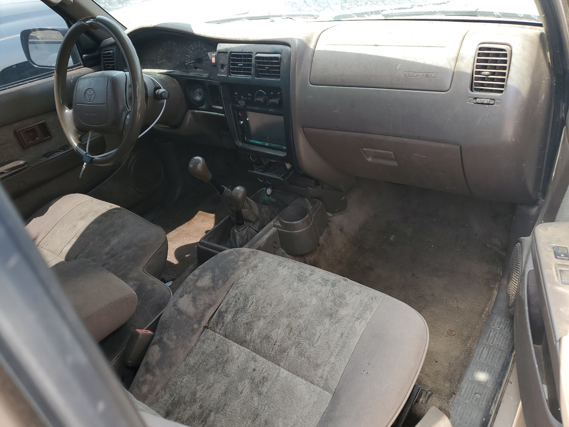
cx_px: 284
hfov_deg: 67.3
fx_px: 427
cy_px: 214
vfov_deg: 53.1
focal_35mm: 26
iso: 50
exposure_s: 1/133
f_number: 1.5
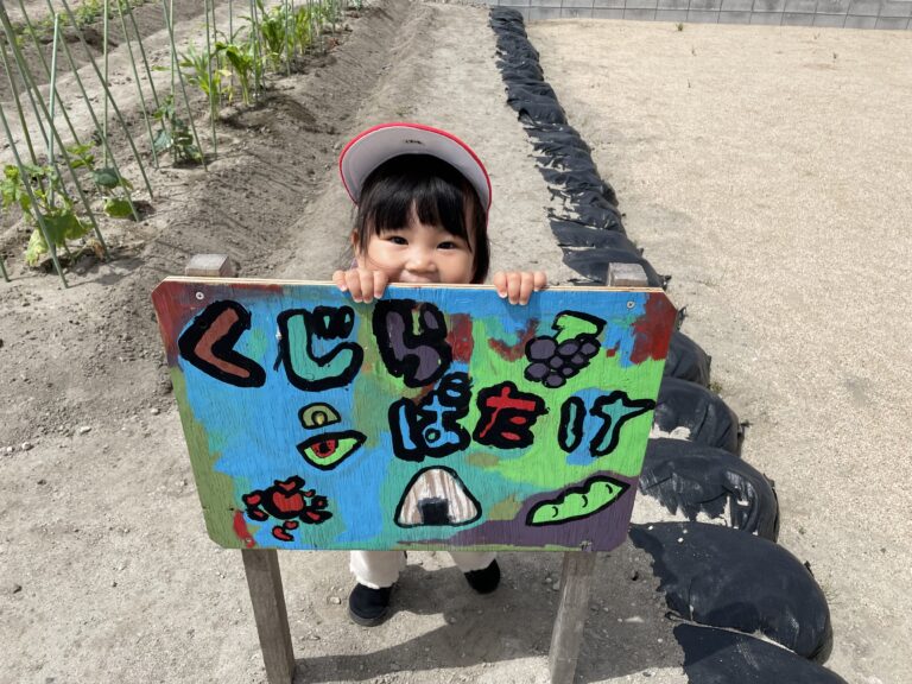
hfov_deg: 67.3
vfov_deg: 53.1
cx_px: 456
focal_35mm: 26
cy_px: 342
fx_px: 685
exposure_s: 1/4000
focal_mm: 4.2
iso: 32
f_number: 1.6
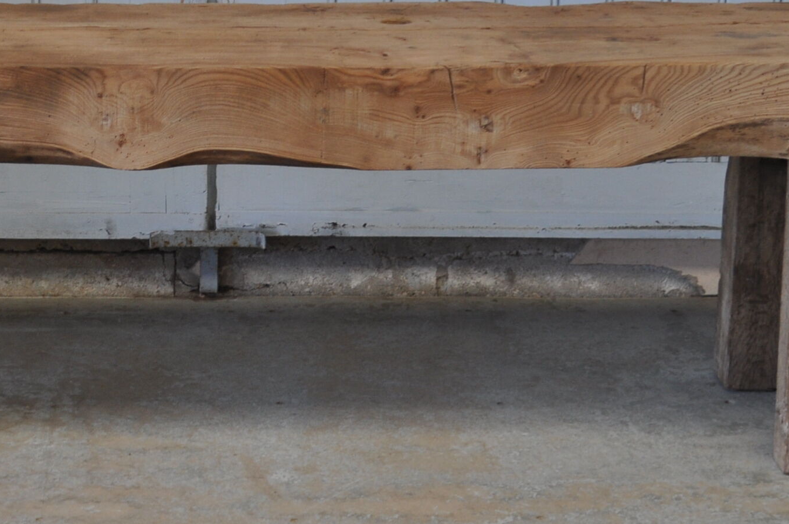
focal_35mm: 129
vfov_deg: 10.6
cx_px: 152
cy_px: 174
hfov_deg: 15.8
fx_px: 2824
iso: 400
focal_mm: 36
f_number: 5
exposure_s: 1/80
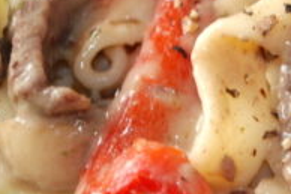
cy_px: 184
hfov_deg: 8.0
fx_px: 2019
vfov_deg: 5.5
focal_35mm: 250
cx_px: 510
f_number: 5.3
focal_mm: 42
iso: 200
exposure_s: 1/10
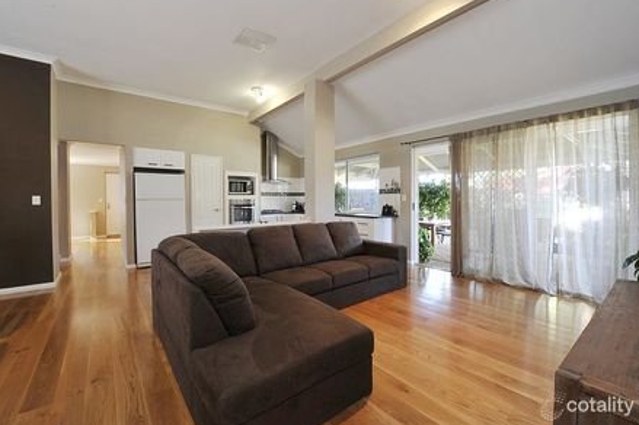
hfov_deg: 100.4
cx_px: 316
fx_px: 266
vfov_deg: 77.2
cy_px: 207
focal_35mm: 15
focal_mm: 14
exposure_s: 1
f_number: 16
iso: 200
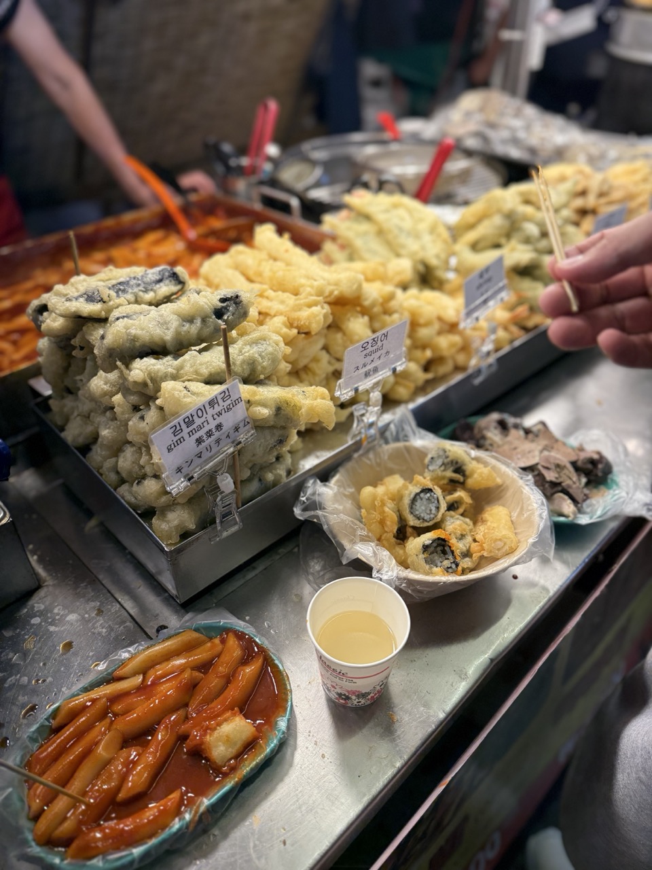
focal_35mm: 24
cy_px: 435
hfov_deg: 56.8
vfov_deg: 71.6
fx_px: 603
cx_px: 326
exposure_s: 1/248
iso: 100
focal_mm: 6.76
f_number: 1.78
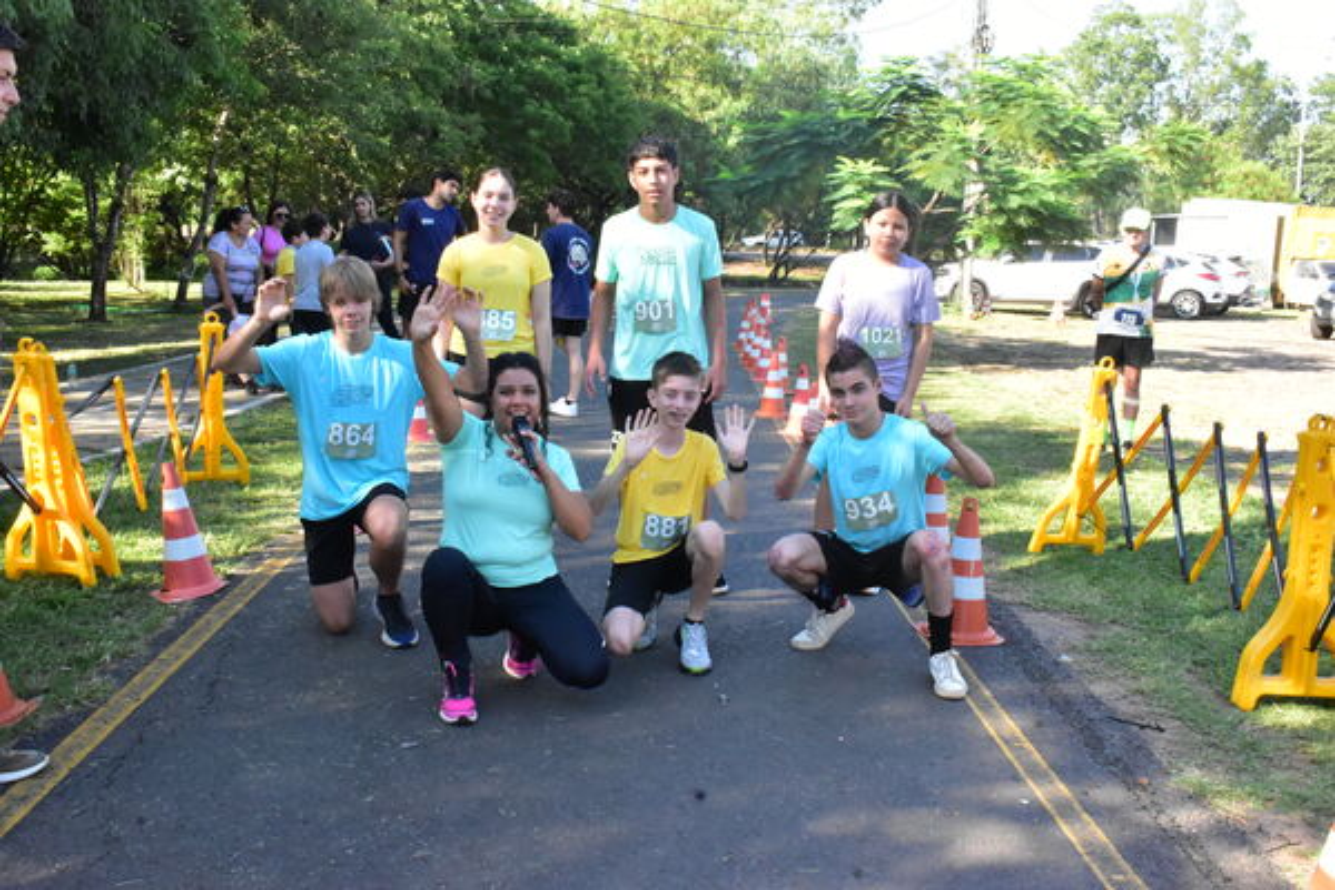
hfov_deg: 53.1
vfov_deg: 36.9
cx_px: 668
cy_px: 445
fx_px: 1335
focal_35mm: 36
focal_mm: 24
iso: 3200
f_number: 25
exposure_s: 1/200
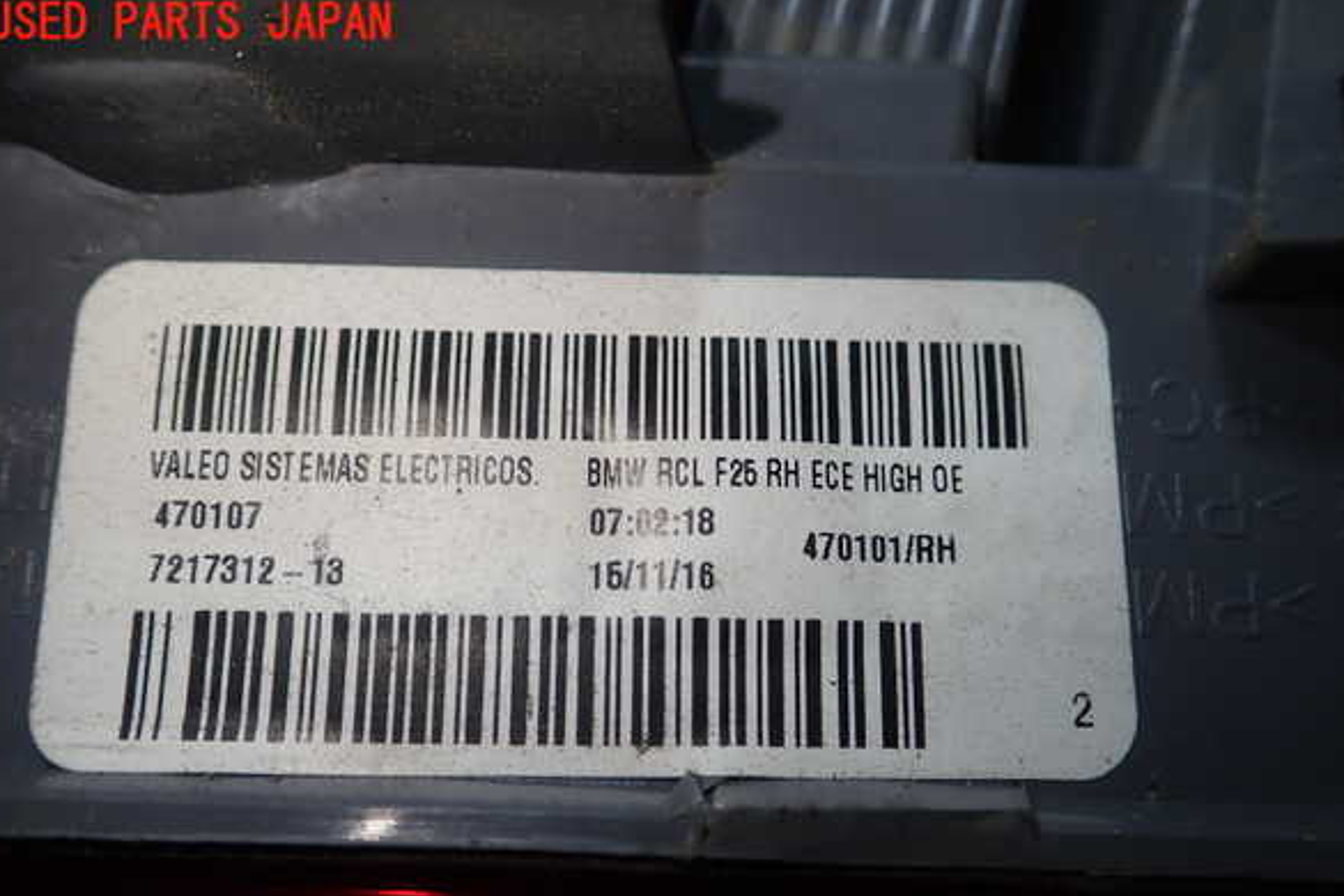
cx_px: 664
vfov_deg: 41.0
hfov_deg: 58.7
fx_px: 1195
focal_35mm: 32
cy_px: 512
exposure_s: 1/200
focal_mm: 5.5
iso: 100
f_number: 2.3
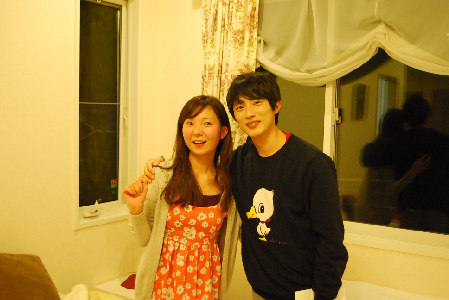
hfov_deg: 46.3
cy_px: 150
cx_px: 224
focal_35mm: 42
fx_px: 524
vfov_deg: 32.0
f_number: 4.5
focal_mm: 28
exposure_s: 1/20
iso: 1600
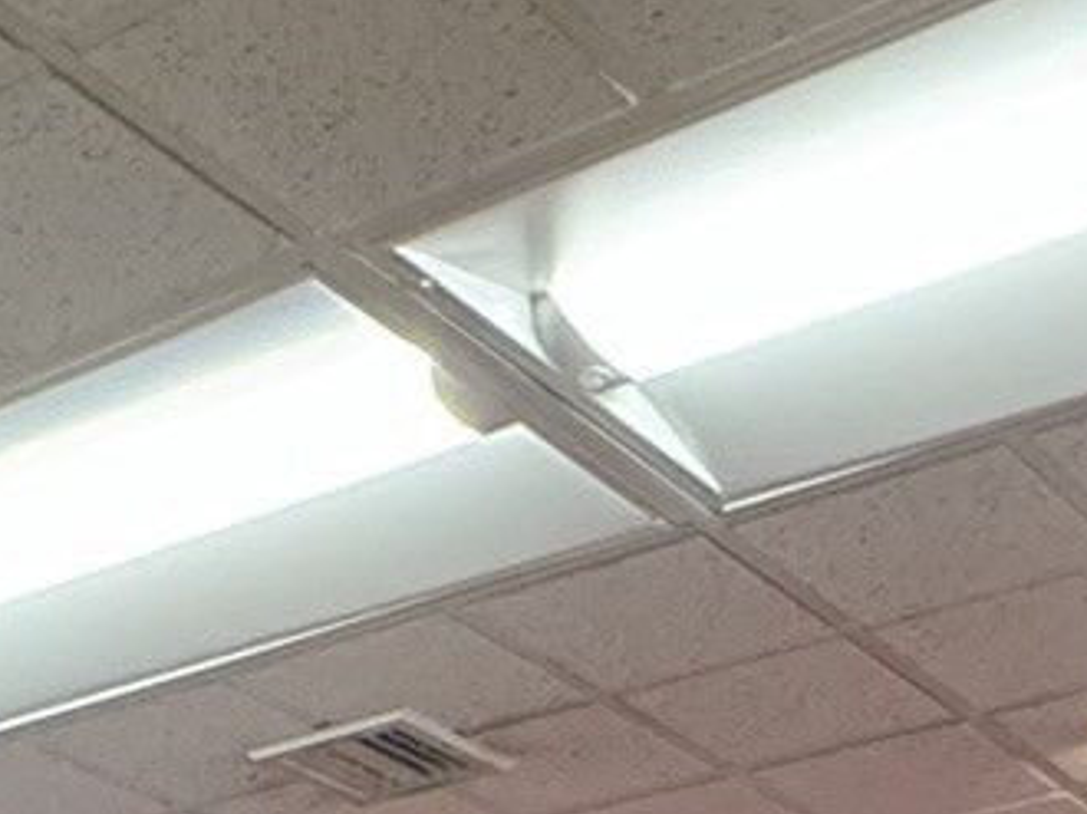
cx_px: 336
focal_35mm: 87
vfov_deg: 12.6
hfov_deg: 22.4
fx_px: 2730
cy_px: 2027
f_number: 2.2
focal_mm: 2.22
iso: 320
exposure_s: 1/60
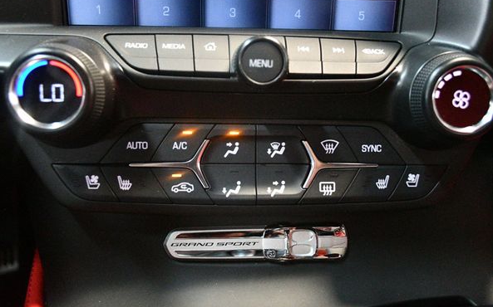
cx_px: 252
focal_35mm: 33
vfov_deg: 38.2
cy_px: 139
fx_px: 443
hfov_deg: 58.2
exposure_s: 1/60
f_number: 3.8
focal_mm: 20
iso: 10000
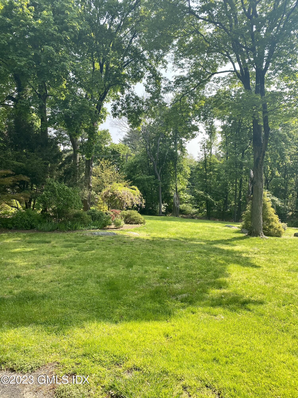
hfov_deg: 53.1
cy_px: 199
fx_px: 298
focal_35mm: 26
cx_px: 149
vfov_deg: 67.3
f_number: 1.8
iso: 32
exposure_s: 1/810
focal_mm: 4.25
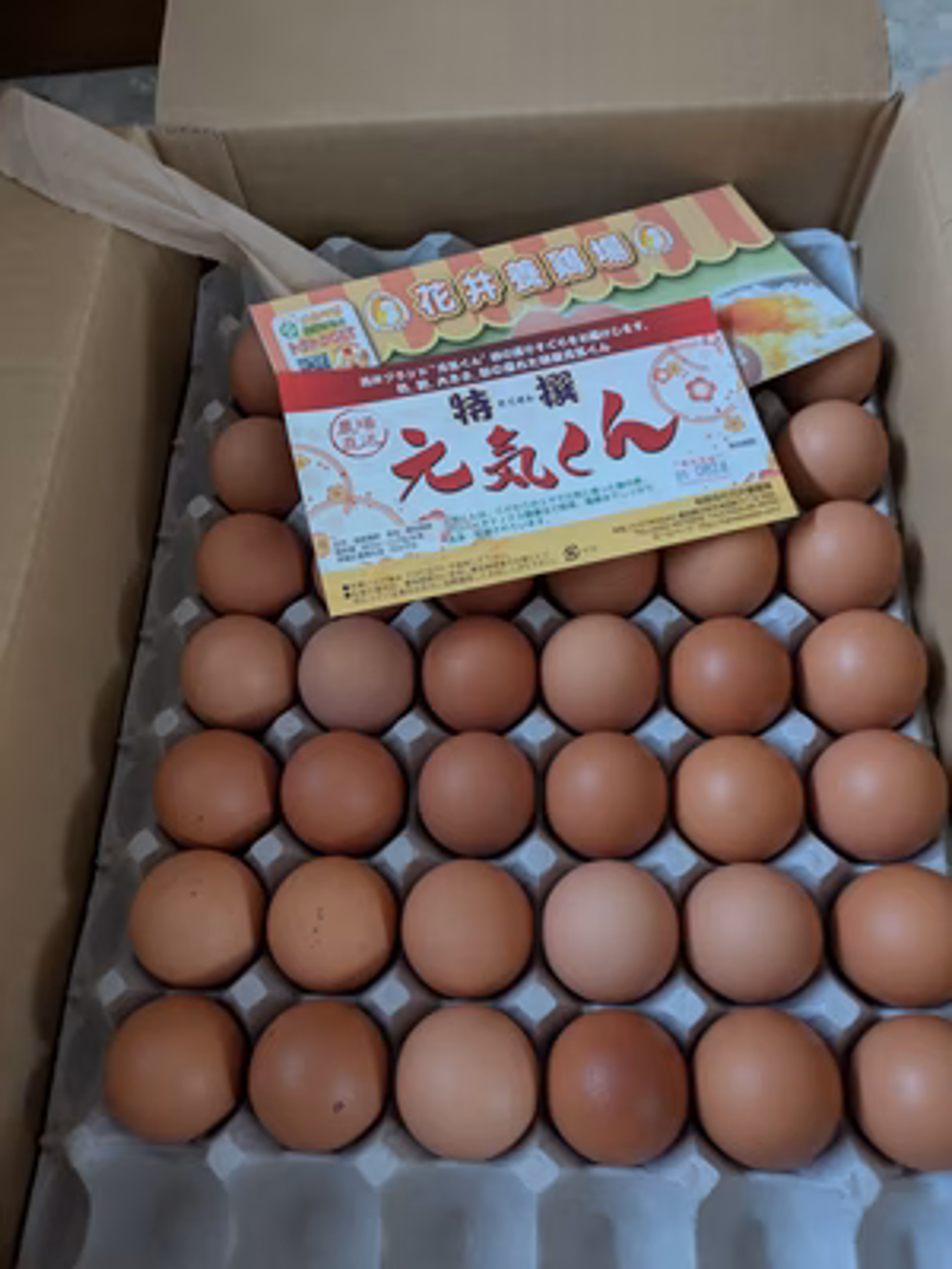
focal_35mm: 25
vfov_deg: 69.4
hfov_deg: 54.9
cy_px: 634
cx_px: 476
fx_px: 917
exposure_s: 1/24
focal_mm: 5.43
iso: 1090
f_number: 1.89
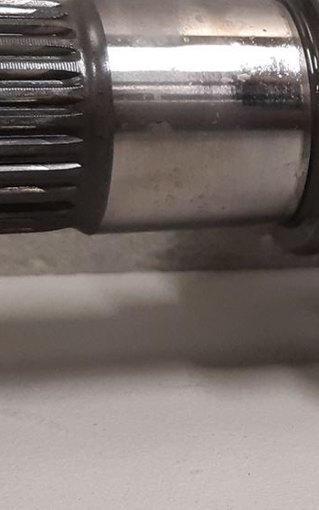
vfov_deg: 20.6
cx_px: 501
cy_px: 234
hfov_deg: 12.2
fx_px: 1406
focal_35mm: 101
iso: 250
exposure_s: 1/50
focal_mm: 3.93
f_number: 1.7
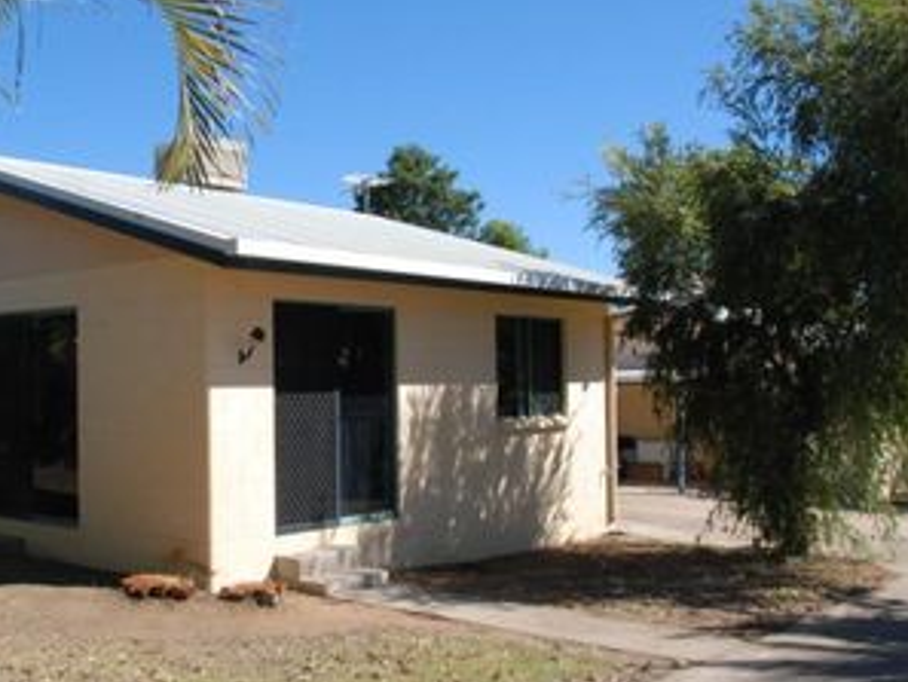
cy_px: 307
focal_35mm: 41
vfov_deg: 35.1
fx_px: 1076
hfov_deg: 44.7
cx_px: 269
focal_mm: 18
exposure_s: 1/200
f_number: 22
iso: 800
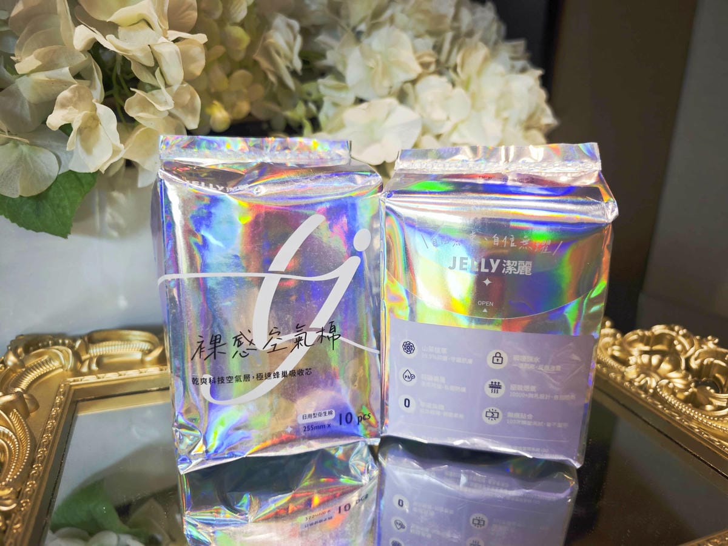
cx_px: 364
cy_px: 273
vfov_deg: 58.9
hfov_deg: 73.9
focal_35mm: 23
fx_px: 484
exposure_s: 1/60
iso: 250
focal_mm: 8.72
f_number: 2
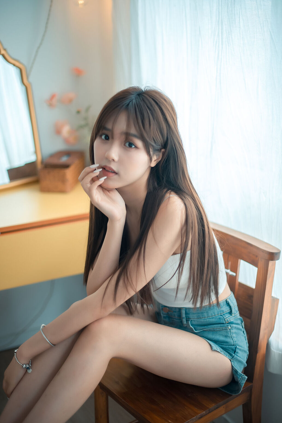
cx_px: 139
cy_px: 209
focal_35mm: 51
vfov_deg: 38.9
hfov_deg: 26.5
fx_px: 599
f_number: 1.4
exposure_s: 1/640
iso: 250
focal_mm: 50
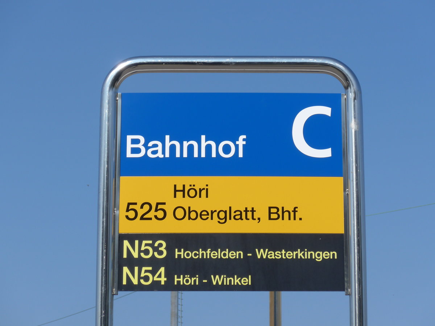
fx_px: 1659
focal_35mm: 132
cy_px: 163
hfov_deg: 14.9
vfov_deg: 11.2
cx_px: 218
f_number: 5.3
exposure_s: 1/640
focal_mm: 25.7
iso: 80
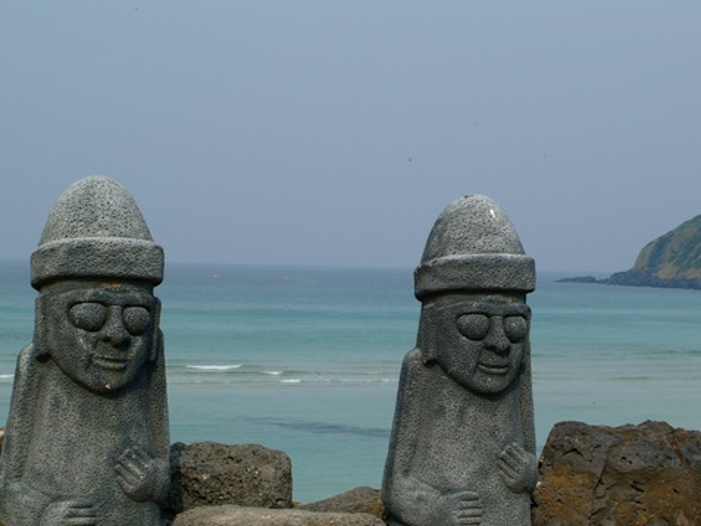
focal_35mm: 96
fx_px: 1945
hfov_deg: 20.4
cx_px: 427
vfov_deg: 15.4
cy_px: 336
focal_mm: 45
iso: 200
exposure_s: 1/350
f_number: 9.5
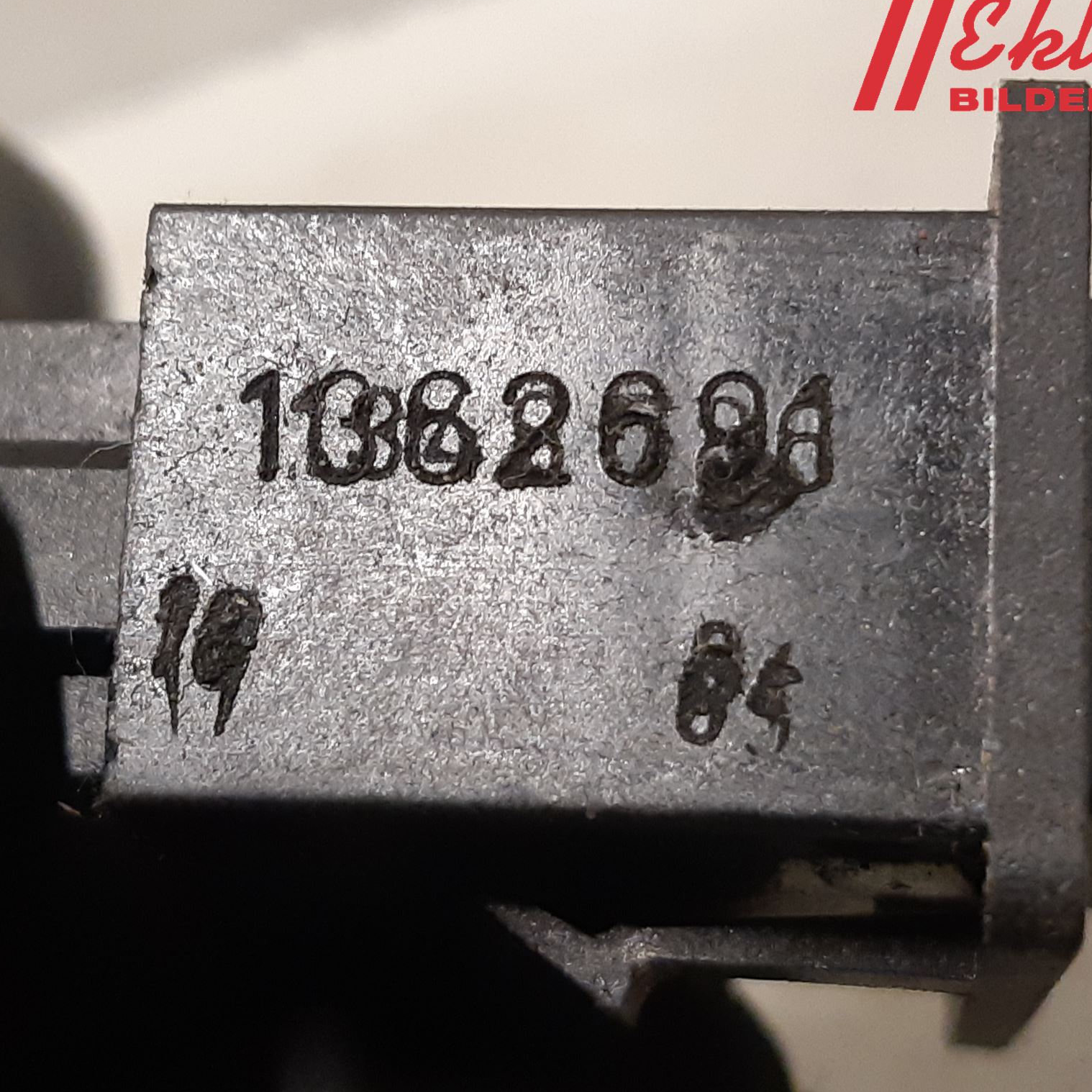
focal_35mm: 31
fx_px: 1106
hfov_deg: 52.5
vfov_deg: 52.5
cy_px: 542
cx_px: 558
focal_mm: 3.93
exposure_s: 1/50
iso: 250
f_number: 1.7
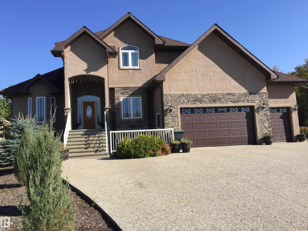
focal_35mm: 29
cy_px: 116
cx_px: 154
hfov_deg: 61.7
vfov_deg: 48.2
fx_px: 258
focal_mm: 4.15
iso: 32
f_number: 2.2
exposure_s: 1/1276
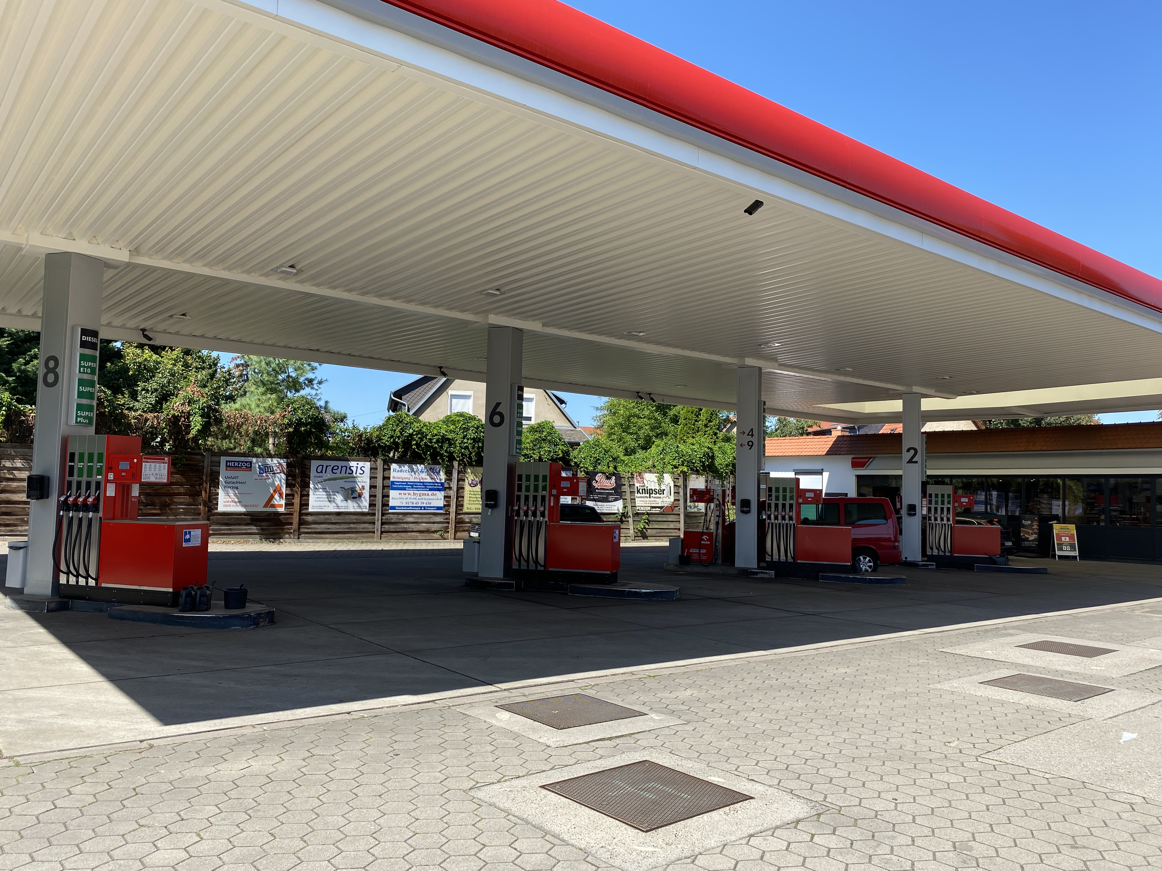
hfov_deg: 67.3
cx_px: 581
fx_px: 873
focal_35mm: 26
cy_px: 436
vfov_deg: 53.1
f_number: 1.8
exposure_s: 1/1362
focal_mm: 4.25
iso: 32
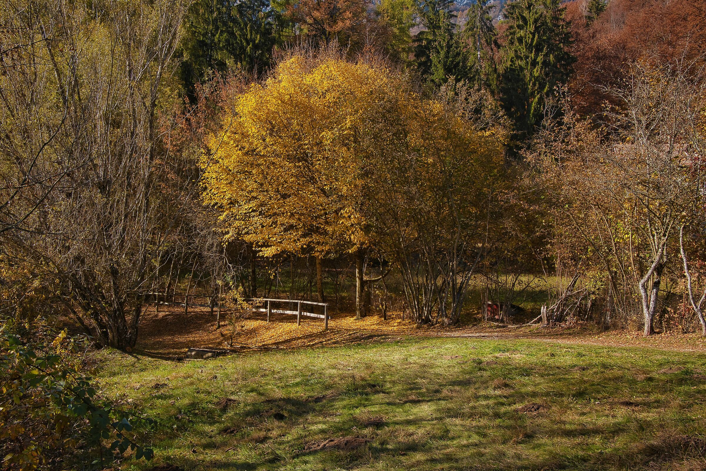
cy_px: 236
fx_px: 588
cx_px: 353
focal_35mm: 30
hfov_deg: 61.9
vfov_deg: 43.6
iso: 100
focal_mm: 20
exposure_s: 1/160
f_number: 9
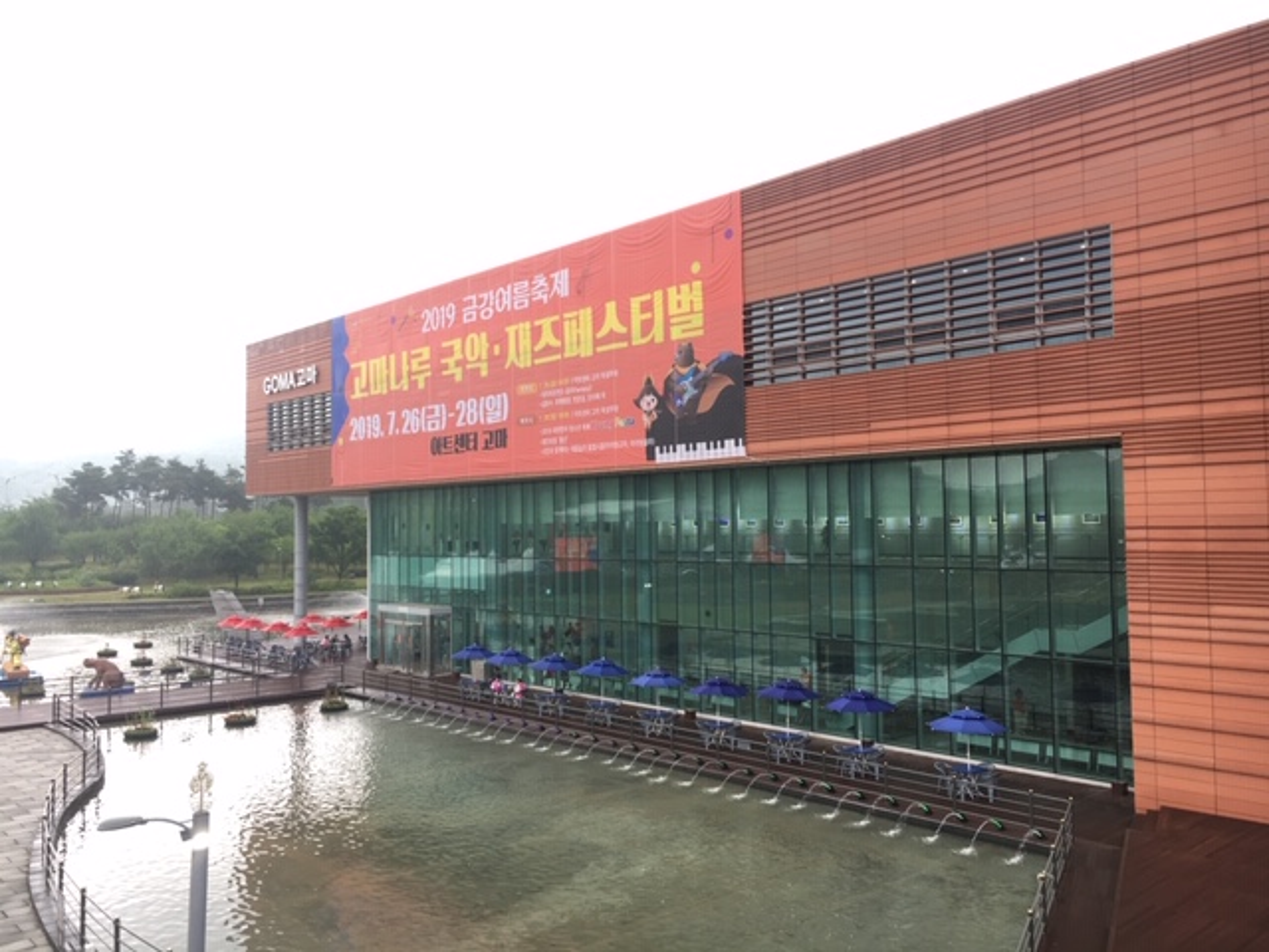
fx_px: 1063
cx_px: 634
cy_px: 476
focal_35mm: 29
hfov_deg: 61.7
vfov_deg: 48.2
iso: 25
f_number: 2.2
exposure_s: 1/40
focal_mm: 4.15
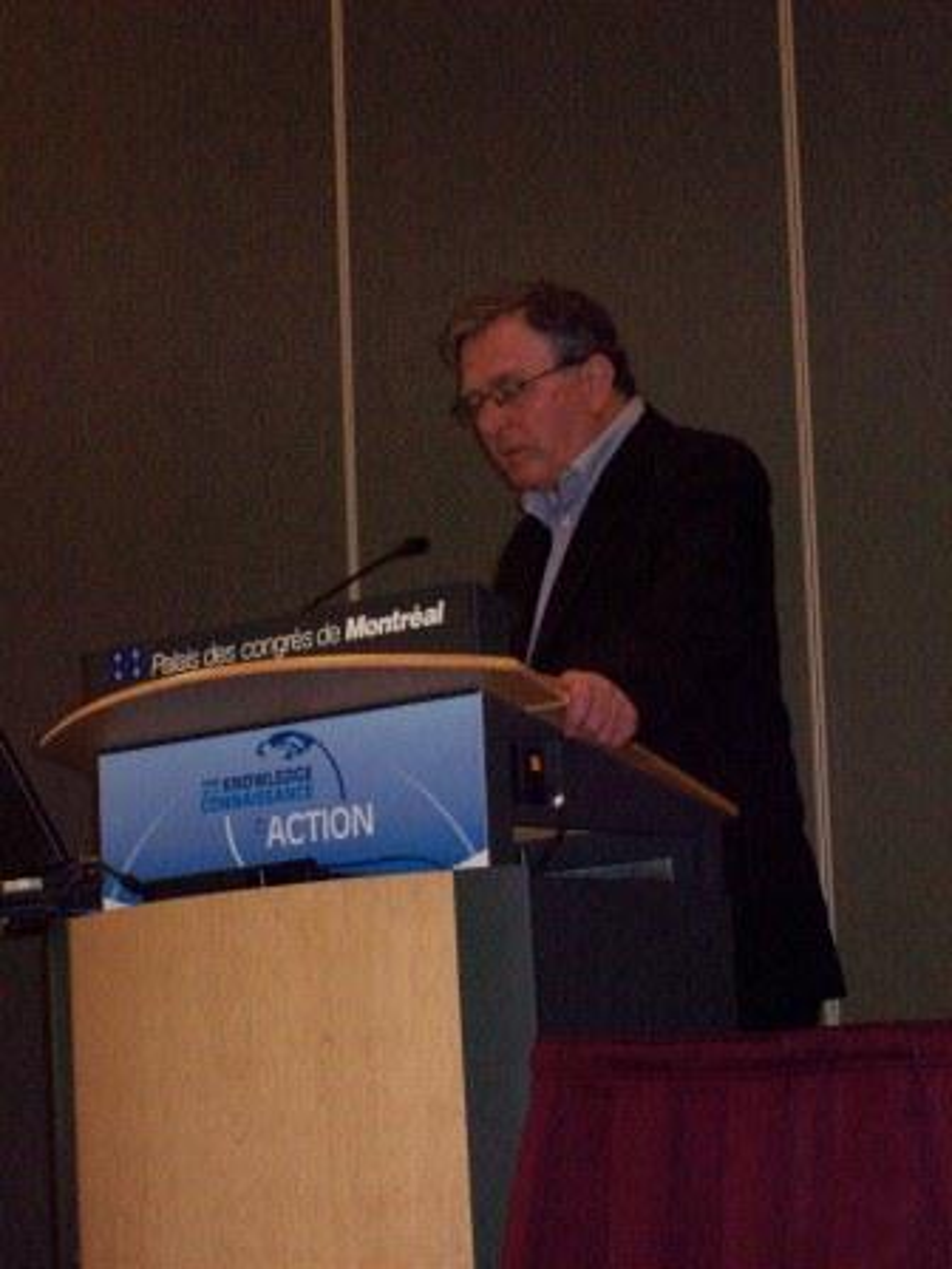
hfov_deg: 13.7
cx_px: 476
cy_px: 634
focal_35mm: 108
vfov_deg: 18.2
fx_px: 3960
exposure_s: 1/128
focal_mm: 18
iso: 200
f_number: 4.8
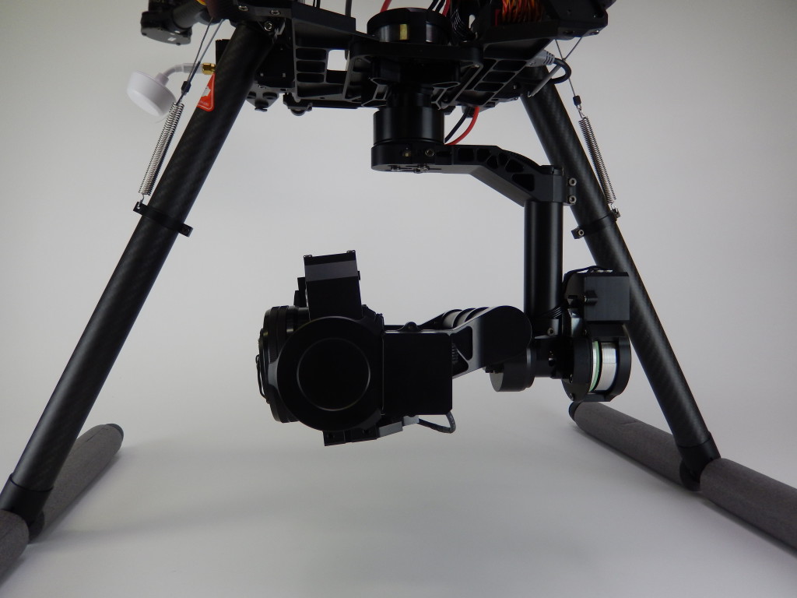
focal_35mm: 25
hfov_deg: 69.4
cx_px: 398
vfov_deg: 54.9
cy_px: 299
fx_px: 576
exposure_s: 1/100
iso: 125
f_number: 3.4
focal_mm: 4.5
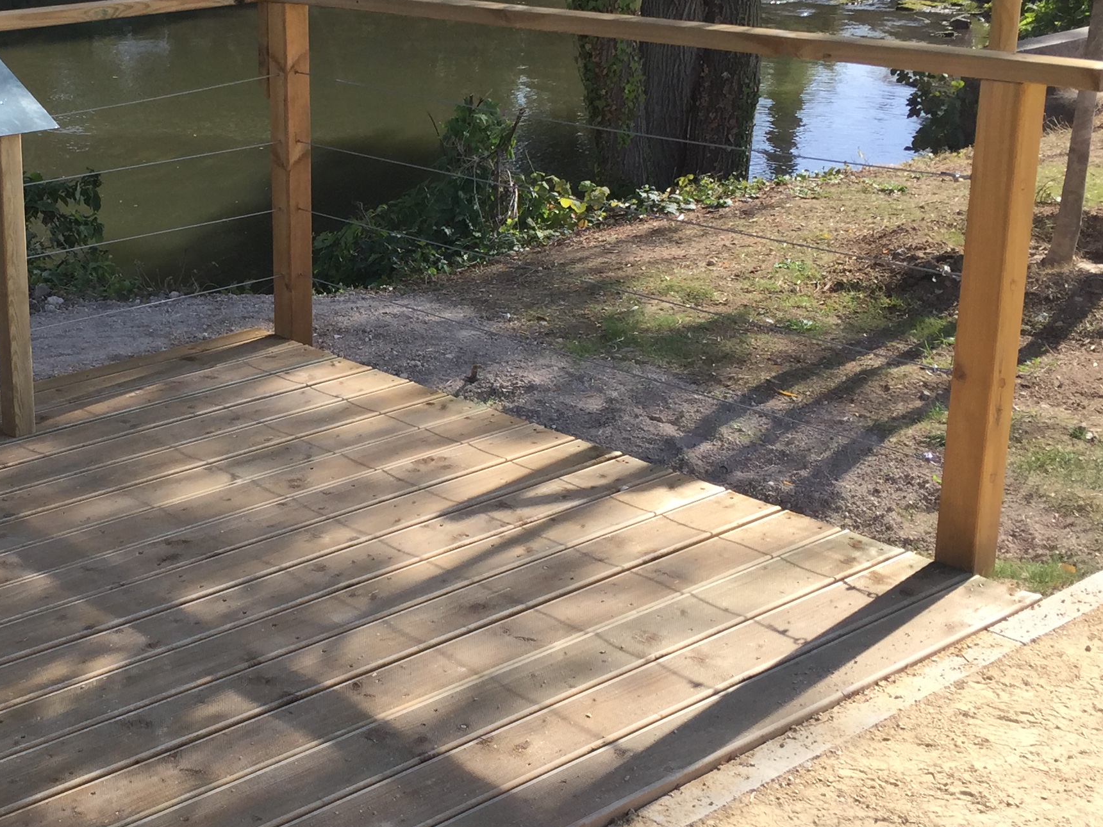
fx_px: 1753
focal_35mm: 55
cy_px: 370
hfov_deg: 33.7
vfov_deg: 26.5
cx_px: 192
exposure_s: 1/879
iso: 32
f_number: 2.2
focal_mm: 4.15
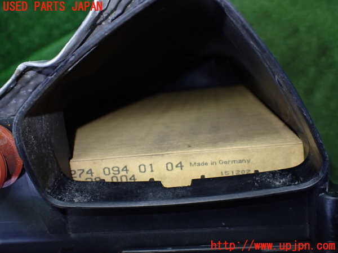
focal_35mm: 30
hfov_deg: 60.0
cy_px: 126
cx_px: 169
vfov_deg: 46.8
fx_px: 293
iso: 400
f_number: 2.3
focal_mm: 5.4
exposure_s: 1/125
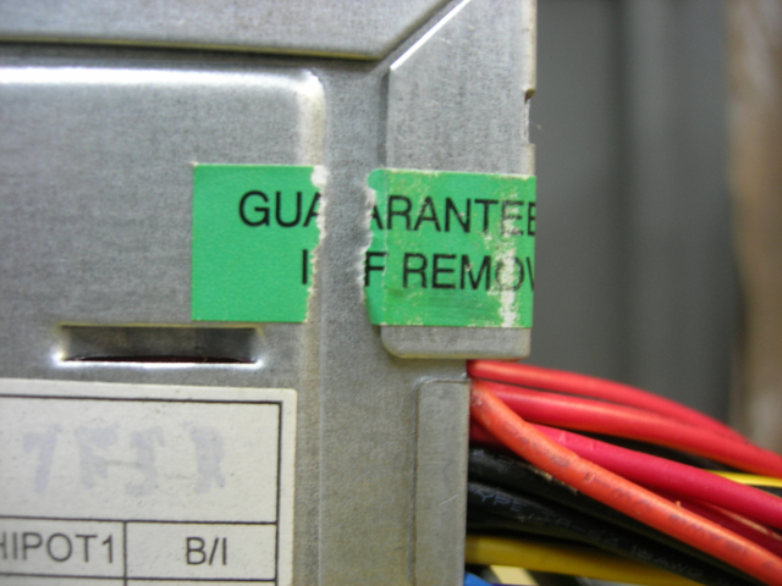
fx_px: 858
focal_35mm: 38
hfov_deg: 49.0
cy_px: 293
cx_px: 391
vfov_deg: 37.7
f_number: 2.8
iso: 64
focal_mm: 7.8
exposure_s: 1/4.8
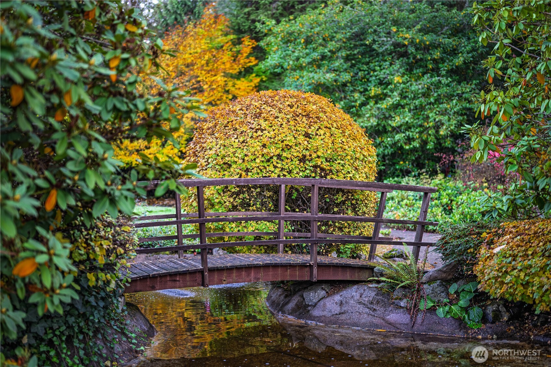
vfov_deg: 27.0
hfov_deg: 39.6
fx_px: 765
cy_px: 184
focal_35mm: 50
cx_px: 276
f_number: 1.8
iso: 200
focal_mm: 50
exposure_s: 1/800
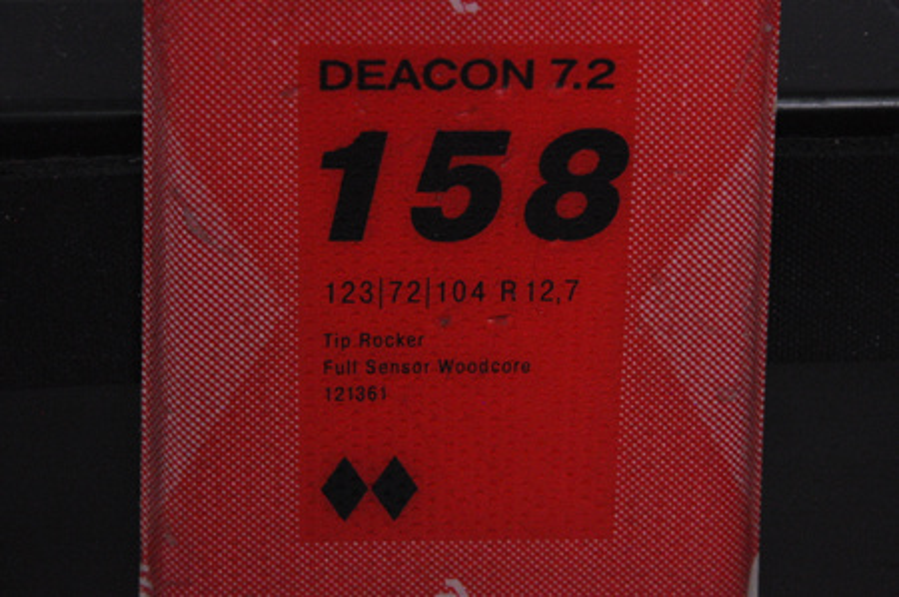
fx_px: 3929
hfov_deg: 13.1
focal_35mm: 158
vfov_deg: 8.7
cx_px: 450
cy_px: 298
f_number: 9.5
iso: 3200
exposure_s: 1/125
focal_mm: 105
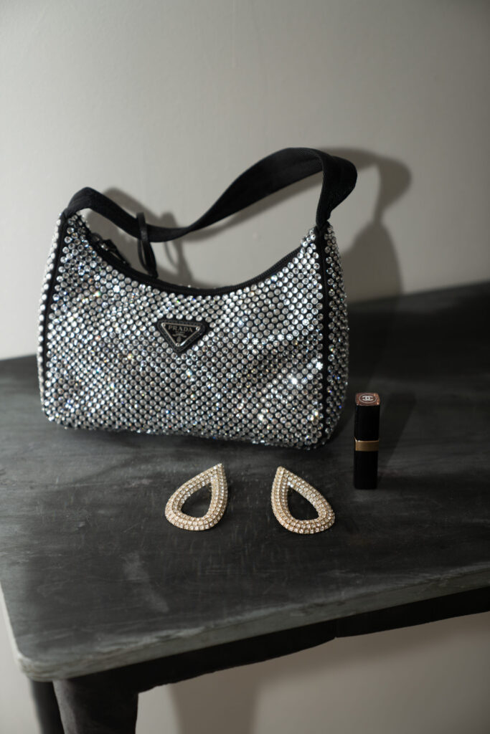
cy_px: 367
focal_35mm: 70
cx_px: 245
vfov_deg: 28.8
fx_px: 1429
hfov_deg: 19.5
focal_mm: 70
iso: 100
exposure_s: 1/125
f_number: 2.8
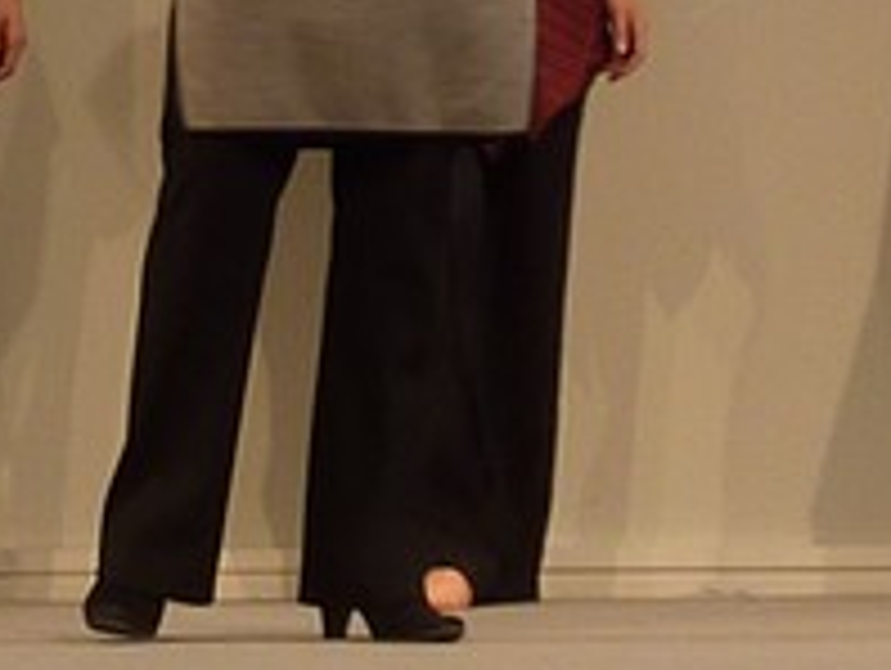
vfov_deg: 6.2
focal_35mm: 234
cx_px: 261
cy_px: -621
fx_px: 6030
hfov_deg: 8.4
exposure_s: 1/30
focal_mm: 5.3
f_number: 3.5
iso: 80
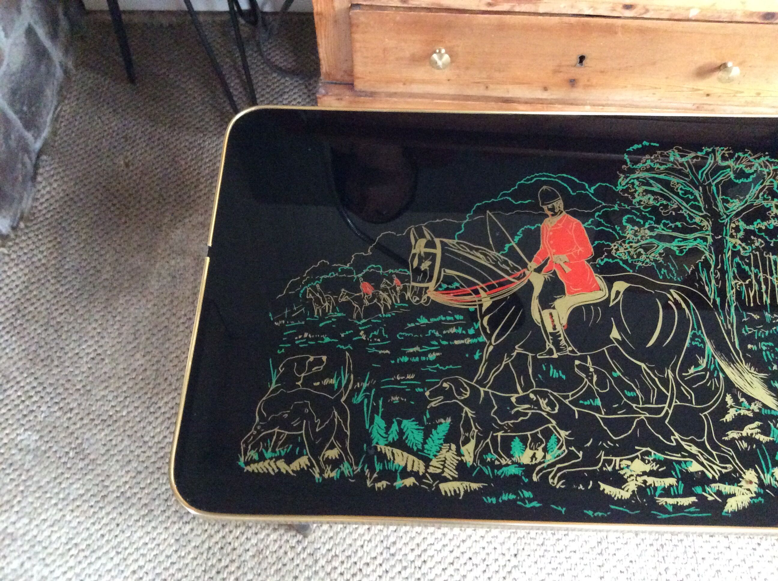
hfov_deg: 56.9
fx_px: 718
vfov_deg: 44.1
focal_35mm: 32
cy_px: 290
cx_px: 389
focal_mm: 3.3
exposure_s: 1/17
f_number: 2.4
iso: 500
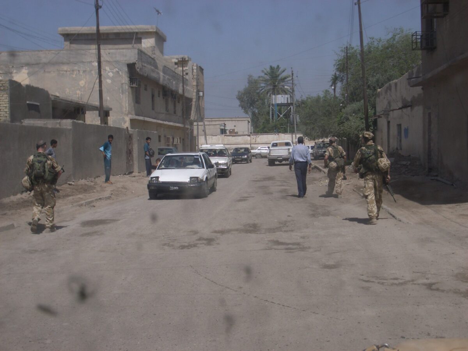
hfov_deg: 38.9
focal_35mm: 49
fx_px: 662
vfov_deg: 29.7
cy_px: 176
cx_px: 234
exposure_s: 1/640
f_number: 5
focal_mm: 8.2
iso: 80
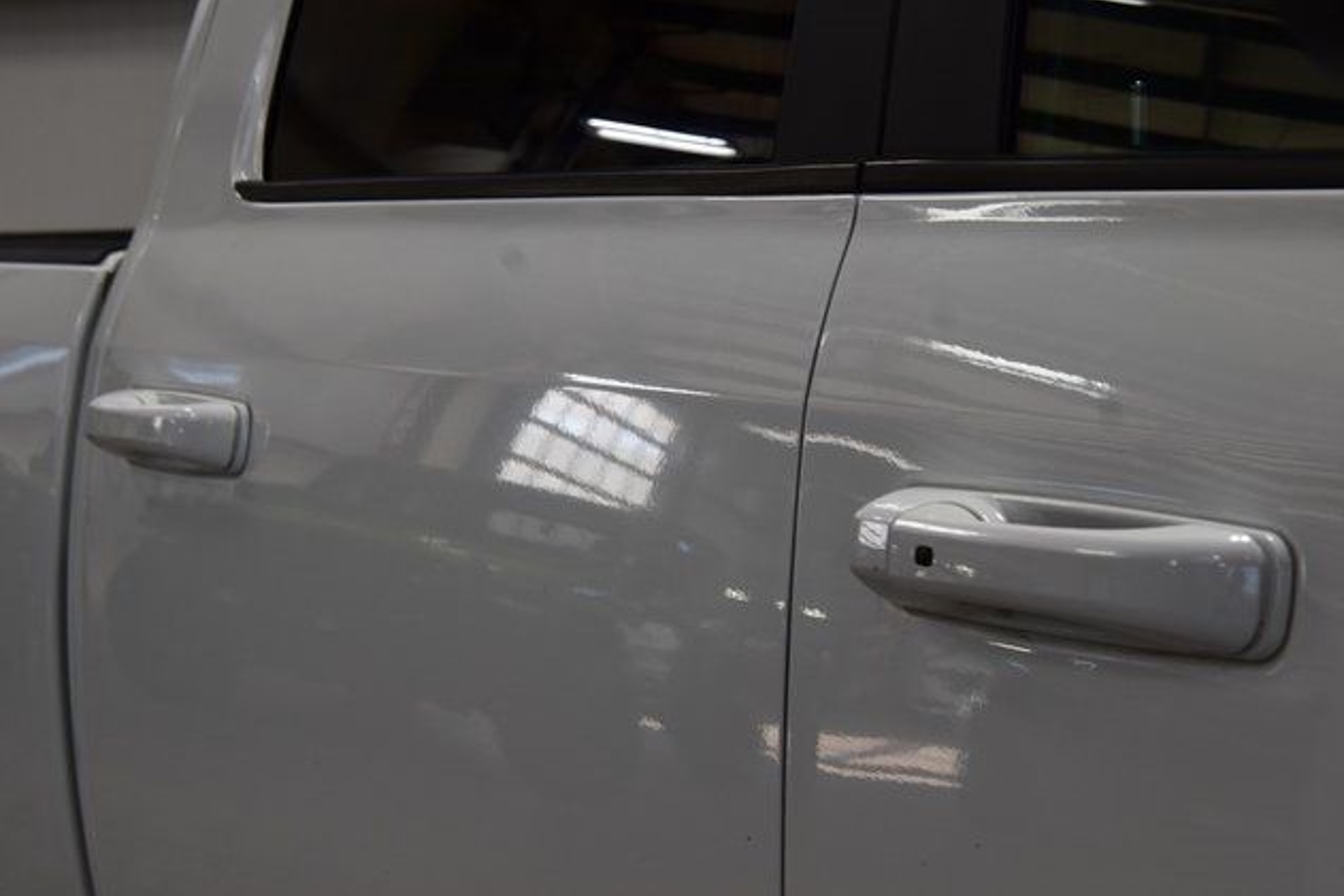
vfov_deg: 18.7
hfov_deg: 27.7
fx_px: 2726
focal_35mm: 73
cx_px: 679
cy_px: 452
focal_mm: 48
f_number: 8
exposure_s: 1/60
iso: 640
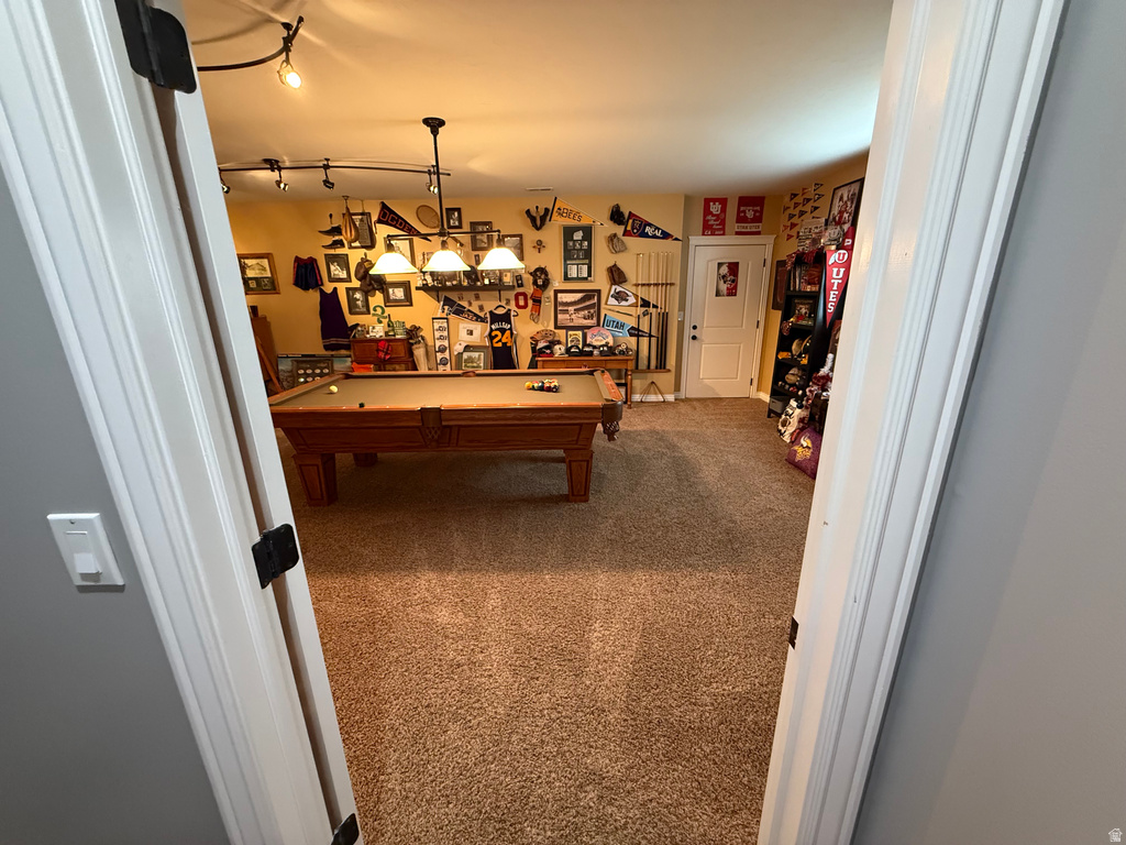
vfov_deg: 85.7
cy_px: 422
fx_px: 455
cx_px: 563
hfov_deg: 102.1
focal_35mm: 14
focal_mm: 2.22
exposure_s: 1/60
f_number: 2.2
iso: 640
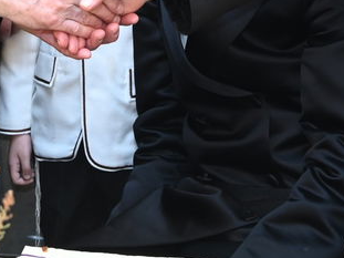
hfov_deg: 14.7
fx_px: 1331
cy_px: -197
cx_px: 142
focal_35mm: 134
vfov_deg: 10.4
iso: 1250
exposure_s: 1/125
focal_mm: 31
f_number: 4.5
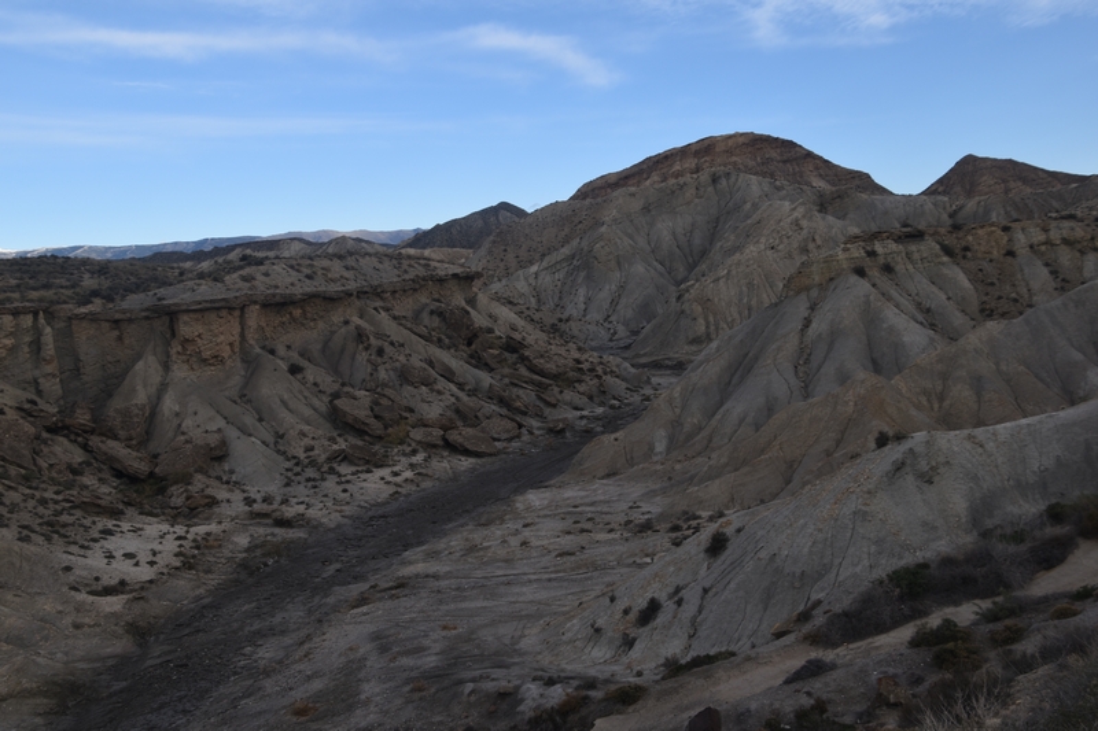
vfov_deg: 34.2
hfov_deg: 49.6
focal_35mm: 39
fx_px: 1189
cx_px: 549
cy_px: 366
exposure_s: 1/160
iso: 100
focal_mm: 26
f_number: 6.3
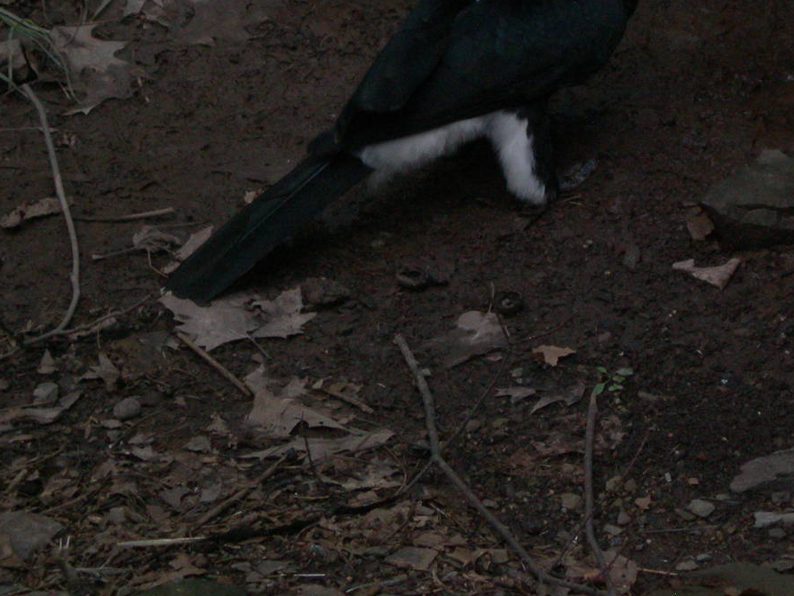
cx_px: 522
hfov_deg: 9.7
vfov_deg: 7.3
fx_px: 4680
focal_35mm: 204
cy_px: 115
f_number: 4.9
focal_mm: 23.4
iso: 200
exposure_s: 1/60
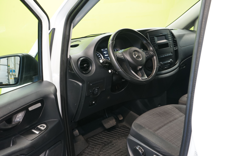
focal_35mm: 35
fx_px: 227
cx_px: 117
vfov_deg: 37.9
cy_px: 78
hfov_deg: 54.4
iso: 800
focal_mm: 35
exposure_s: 1/6
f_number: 8
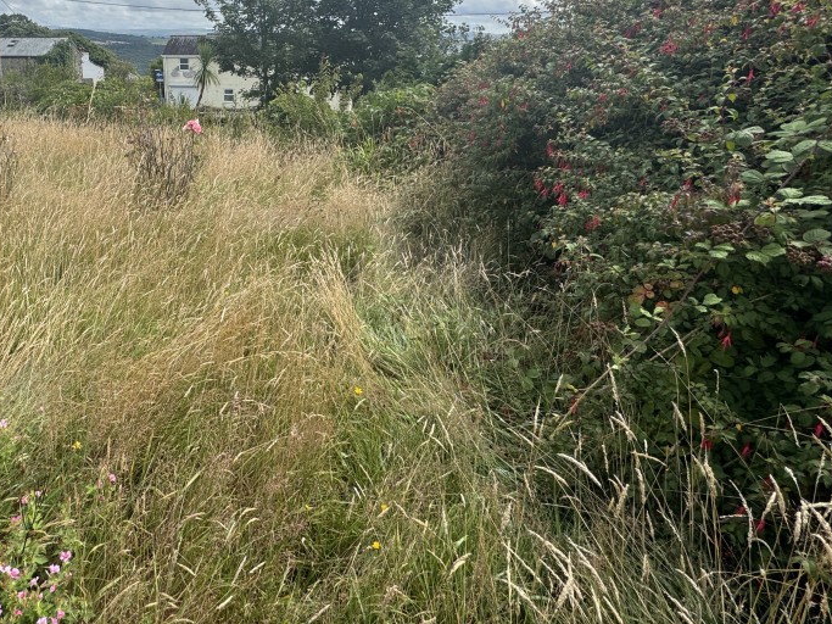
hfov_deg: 75.0
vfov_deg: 61.1
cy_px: 185
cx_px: 240
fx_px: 505
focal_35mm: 21
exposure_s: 1/1160
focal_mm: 2.22
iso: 40
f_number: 2.2
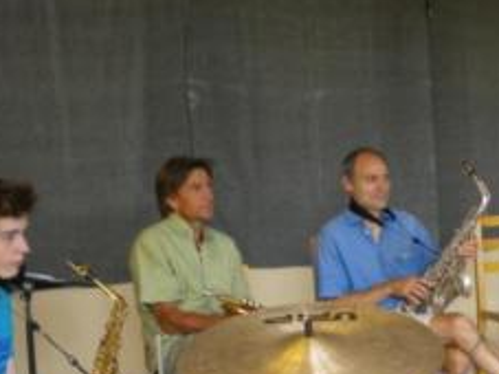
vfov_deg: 18.8
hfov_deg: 25.0
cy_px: 324
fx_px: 1109
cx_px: 393
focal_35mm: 77
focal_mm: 6.3
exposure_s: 1/58
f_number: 3.1
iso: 123
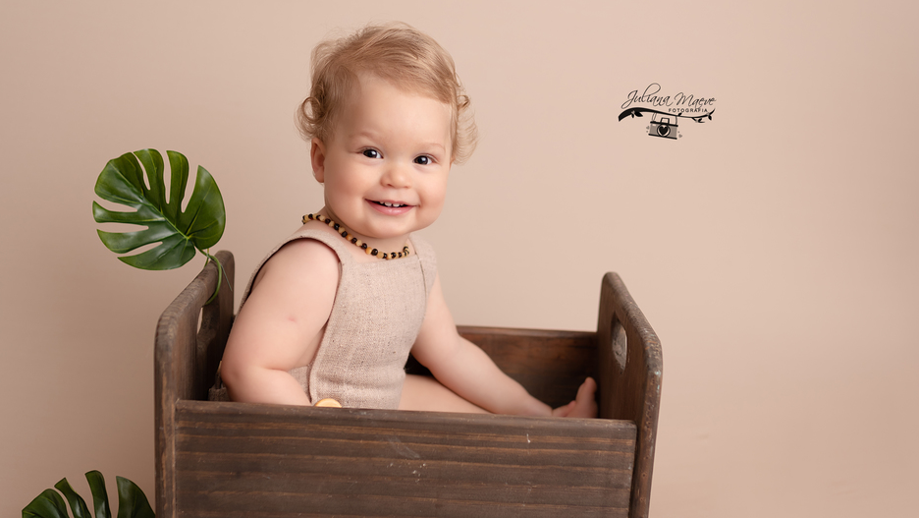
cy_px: 274
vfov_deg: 25.4
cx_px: 480
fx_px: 1146
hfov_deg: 43.7
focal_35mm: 47
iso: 100
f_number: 1.8
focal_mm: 35
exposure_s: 1/200
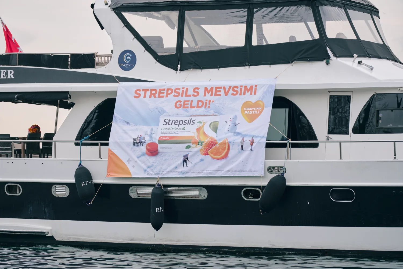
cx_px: 202
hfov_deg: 13.7
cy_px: 134
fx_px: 1679
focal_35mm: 150
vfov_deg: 9.1
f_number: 4.5
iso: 125
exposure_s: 1/400
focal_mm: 150
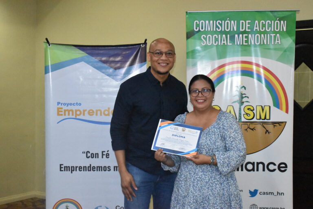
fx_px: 469
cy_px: 104
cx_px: 156
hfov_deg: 36.9
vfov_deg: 25.1
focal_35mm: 54
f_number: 5
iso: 10000
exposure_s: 1/200
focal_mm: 36
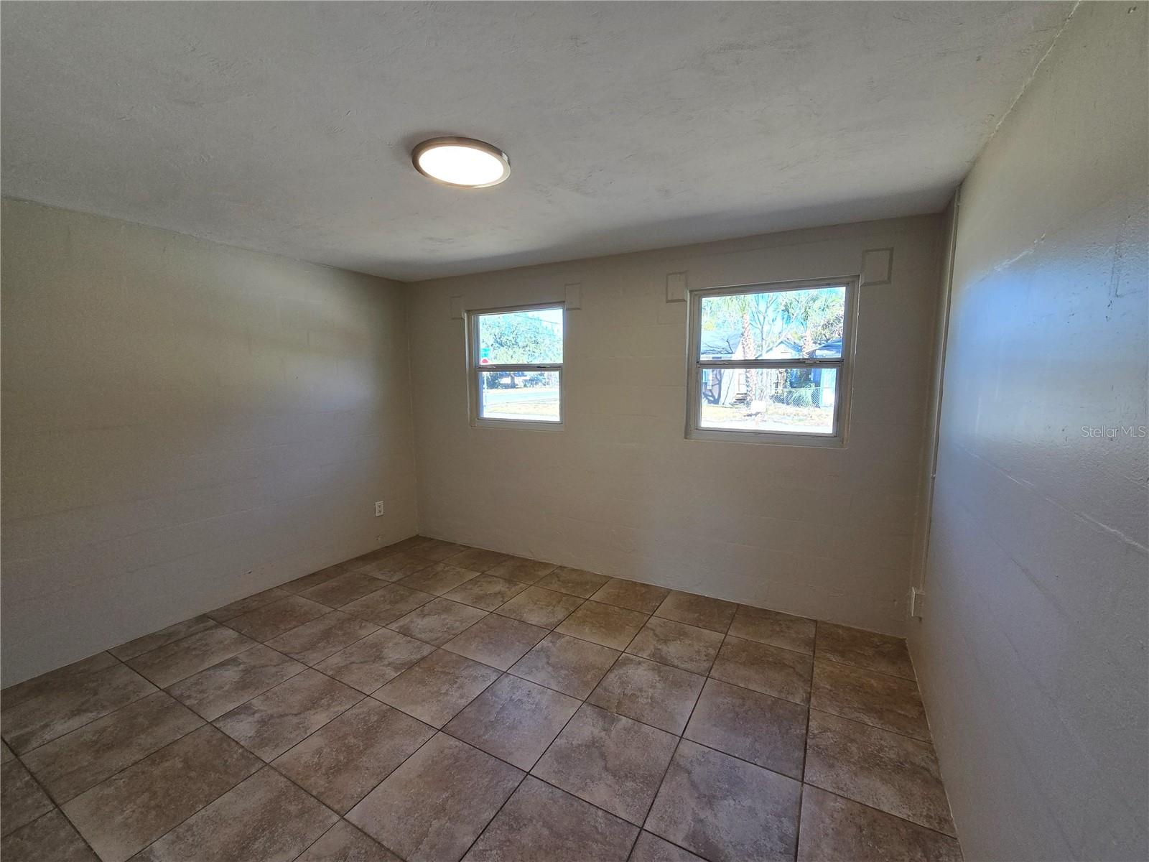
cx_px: 574
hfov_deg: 106.2
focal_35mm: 13
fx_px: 432
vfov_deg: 89.9
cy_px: 431
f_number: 2.2
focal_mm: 2.2
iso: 80
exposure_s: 1/120
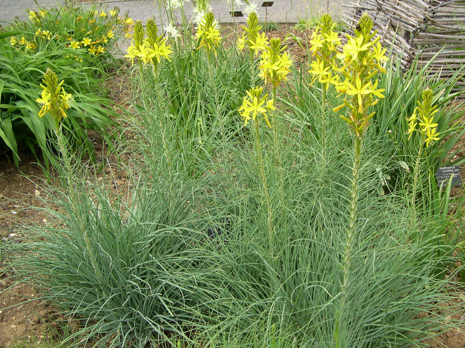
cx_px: 232
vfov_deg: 37.7
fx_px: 510
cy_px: 174
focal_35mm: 38
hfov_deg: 49.0
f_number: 2.8
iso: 100
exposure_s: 1/305
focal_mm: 8
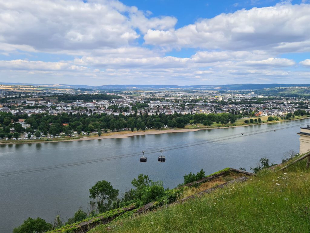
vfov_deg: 53.1
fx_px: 233
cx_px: 155
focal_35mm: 26
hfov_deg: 67.3
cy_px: 116
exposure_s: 1/1952
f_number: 1.8
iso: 50
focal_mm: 5.4
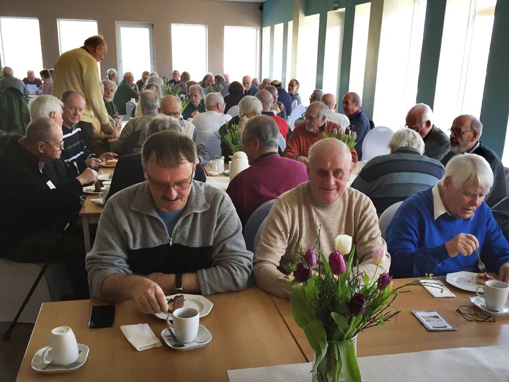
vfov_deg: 38.5
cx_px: 271
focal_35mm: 37
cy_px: 234
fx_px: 544
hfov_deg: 50.1
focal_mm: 4.15
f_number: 2.2
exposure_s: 1/33
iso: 100
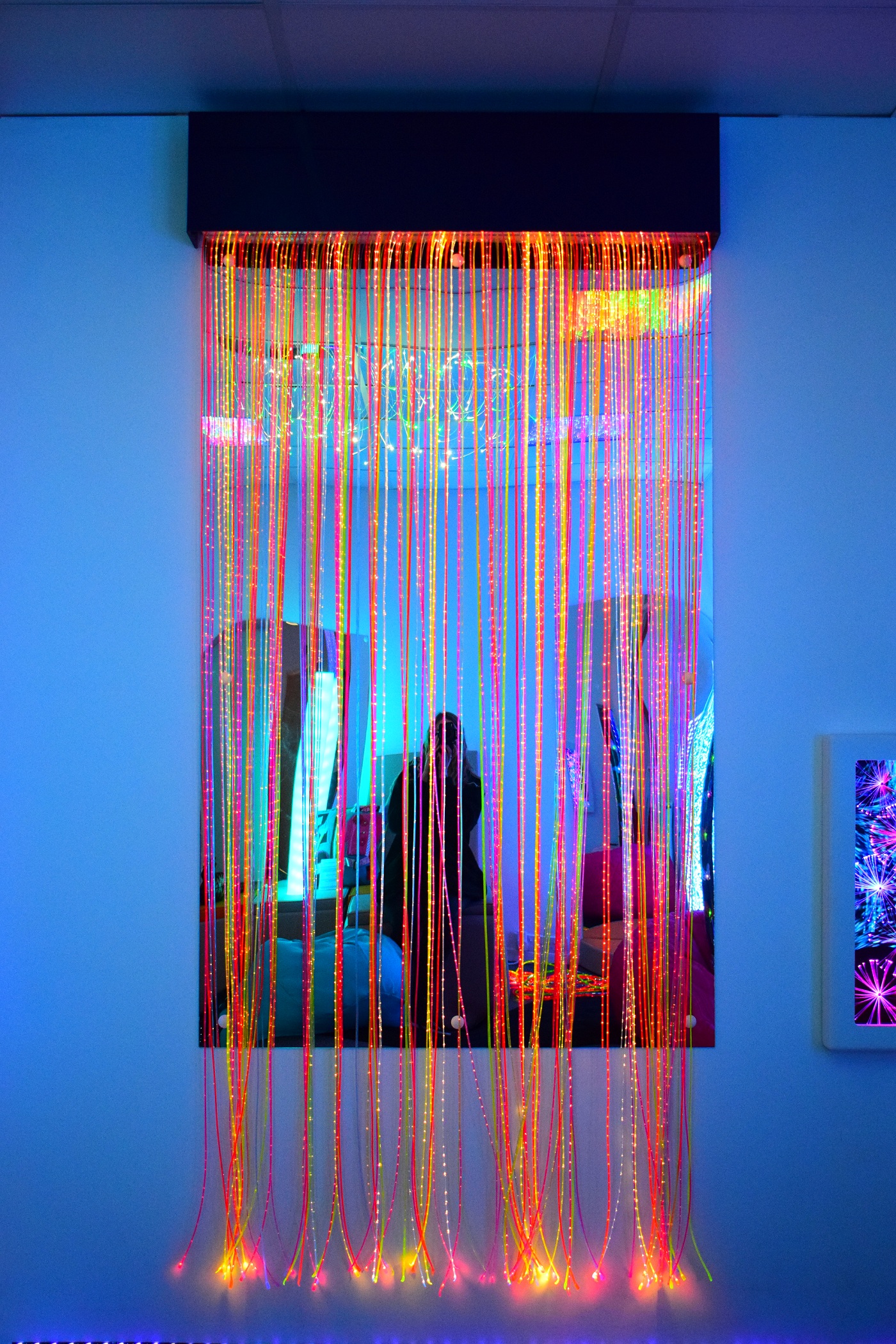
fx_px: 1624
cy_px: 672
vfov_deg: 45.0
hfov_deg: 30.8
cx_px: 448
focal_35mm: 44
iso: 2000
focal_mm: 29
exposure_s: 1/60
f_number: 4.2
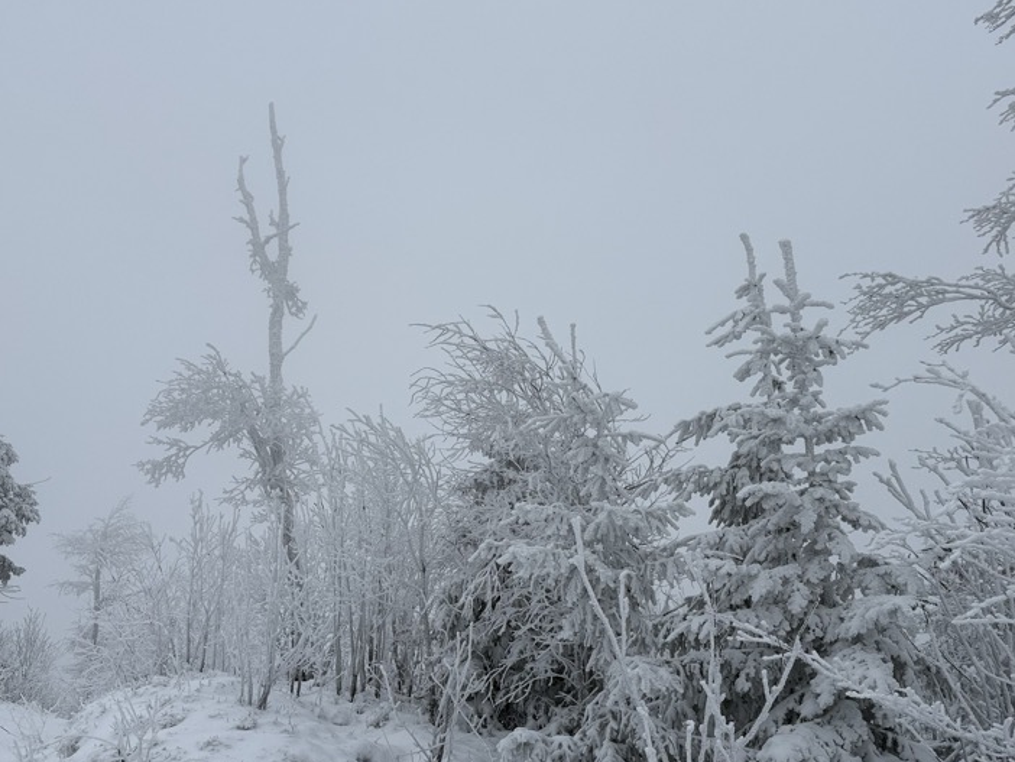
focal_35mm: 35
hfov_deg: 52.6
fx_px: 1027
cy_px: 422
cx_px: 509
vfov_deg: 40.7
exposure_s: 1/2703
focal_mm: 6.76
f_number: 1.78
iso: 80
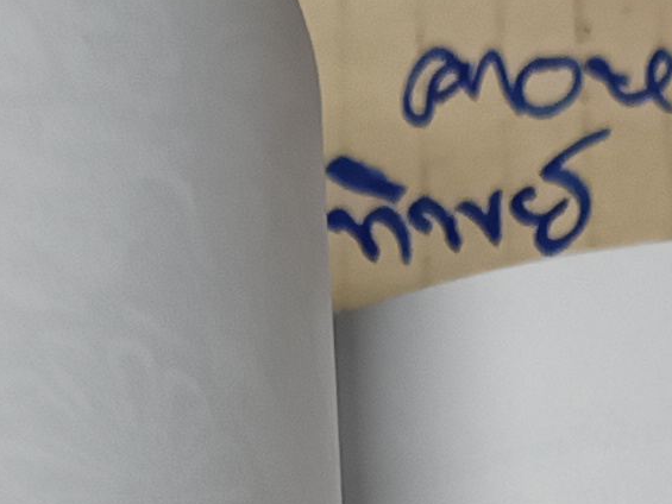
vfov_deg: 8.0
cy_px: 1237
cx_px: 472
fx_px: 3301
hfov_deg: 11.6
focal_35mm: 170
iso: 1203
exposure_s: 1/50
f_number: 1.7
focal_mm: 5.31
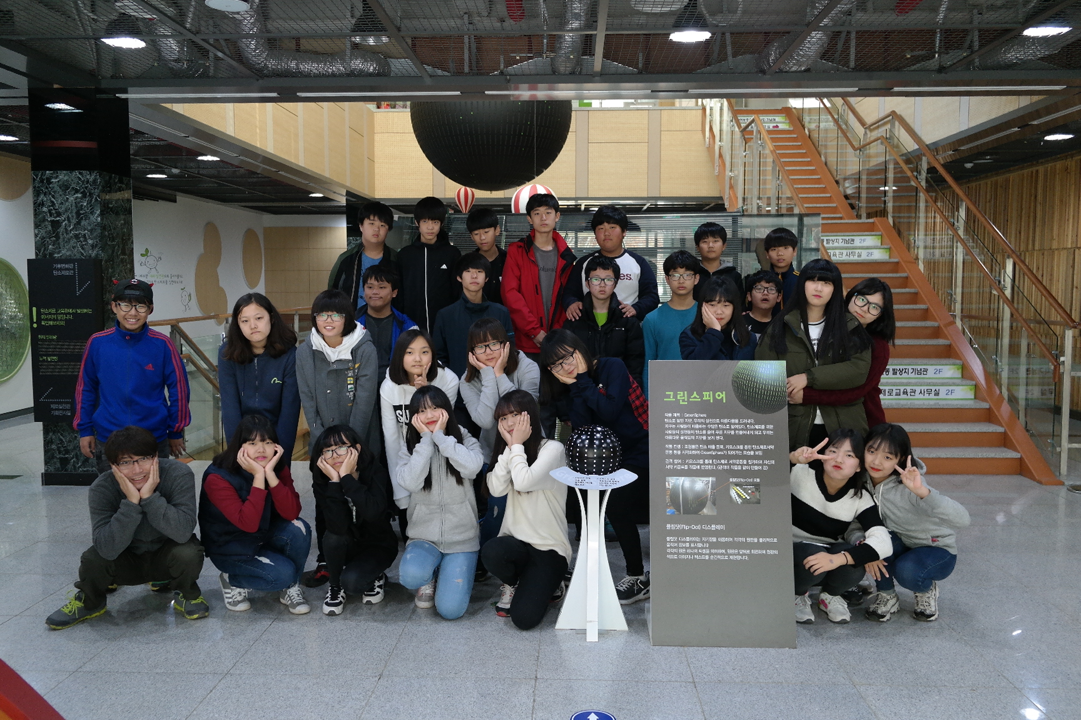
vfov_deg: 43.6
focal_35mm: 30
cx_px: 540
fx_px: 901
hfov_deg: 61.9
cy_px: 360
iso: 800
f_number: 3.5
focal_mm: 20
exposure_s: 1/40
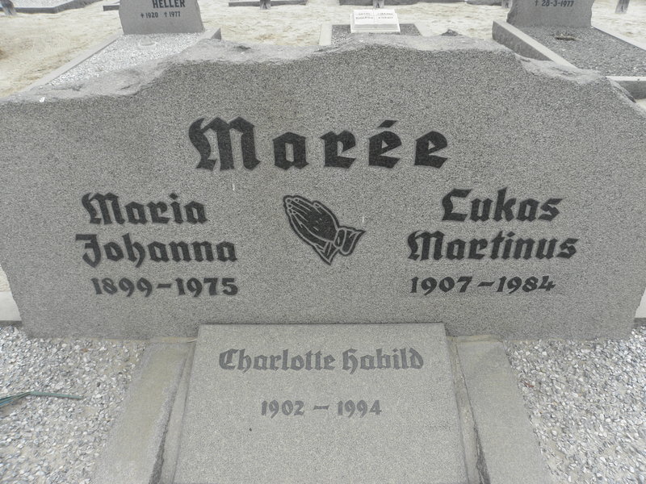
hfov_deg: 67.3
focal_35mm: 26
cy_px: 242
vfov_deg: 53.1
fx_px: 485
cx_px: 323
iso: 64
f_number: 5.6
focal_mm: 4.6
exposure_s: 1/80
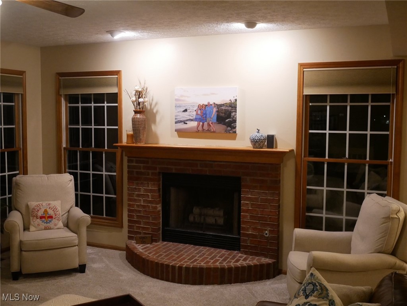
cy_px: 153
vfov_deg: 36.0
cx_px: 204
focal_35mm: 40
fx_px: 470
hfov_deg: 46.8
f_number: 4.5
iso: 2500
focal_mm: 20
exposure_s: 1/60
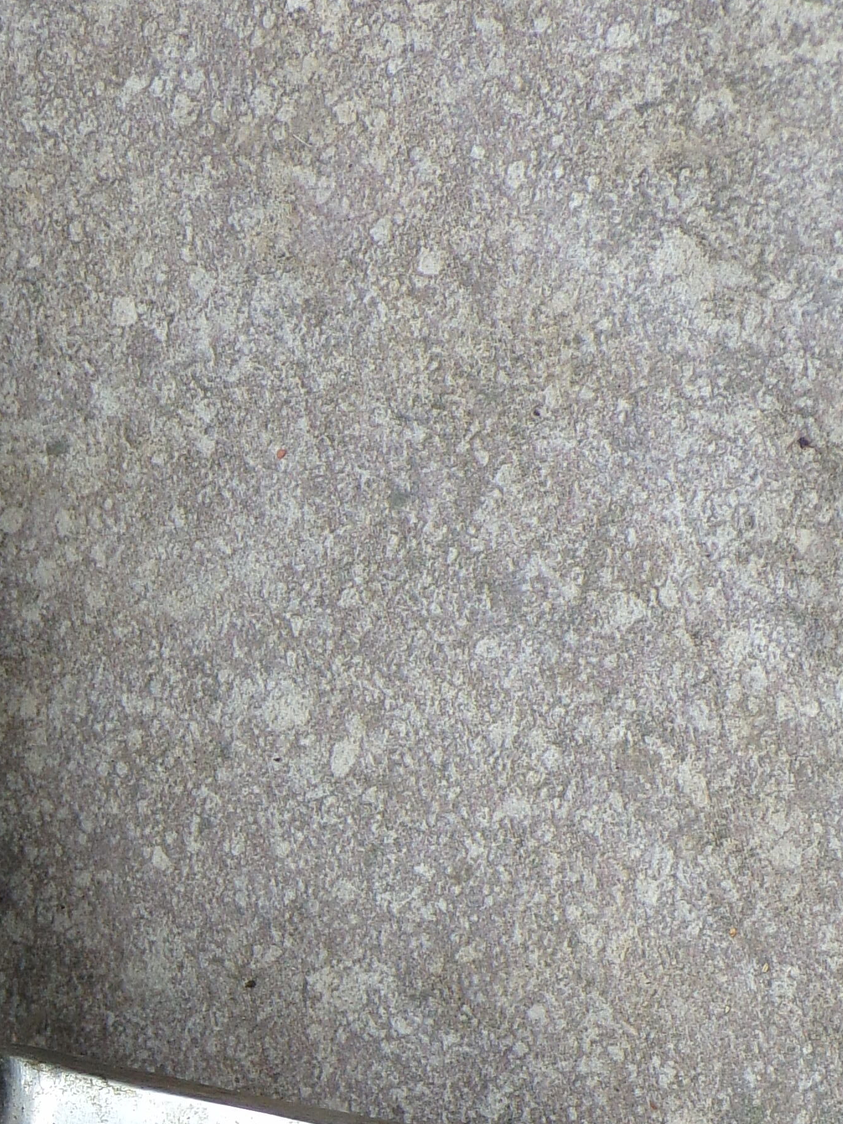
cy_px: 1117
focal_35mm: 94
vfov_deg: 20.2
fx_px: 3053
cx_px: -122
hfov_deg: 15.3
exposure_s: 1/140
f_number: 4.7
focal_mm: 6.6
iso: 80
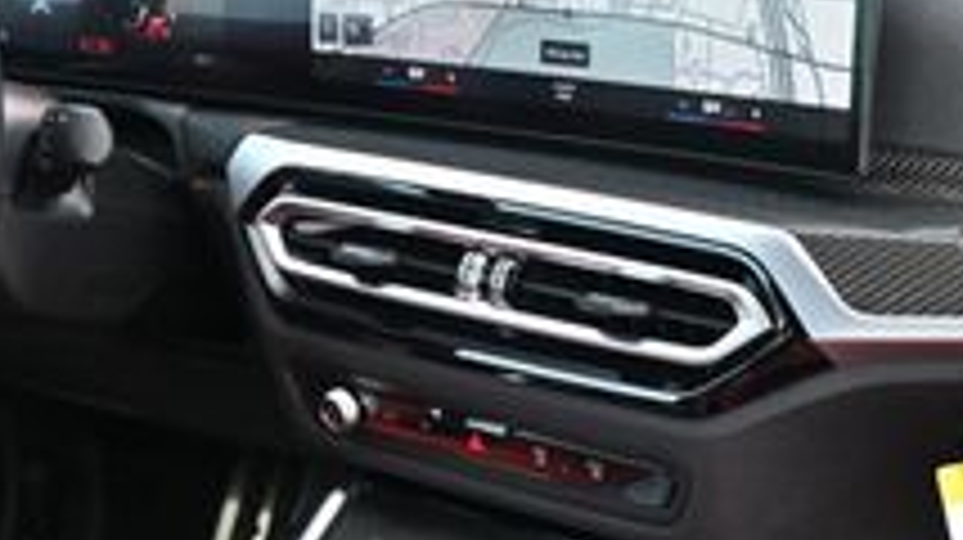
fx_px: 2398
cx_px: 814
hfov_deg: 22.3
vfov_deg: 12.5
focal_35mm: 94
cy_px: 648
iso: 400
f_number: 3.8
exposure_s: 1/200
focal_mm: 20
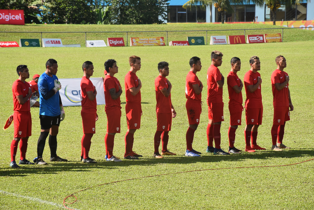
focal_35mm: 174
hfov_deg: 11.8
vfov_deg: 7.9
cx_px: 157
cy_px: 105
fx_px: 1518
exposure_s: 1/320
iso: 200
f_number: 9
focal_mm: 116
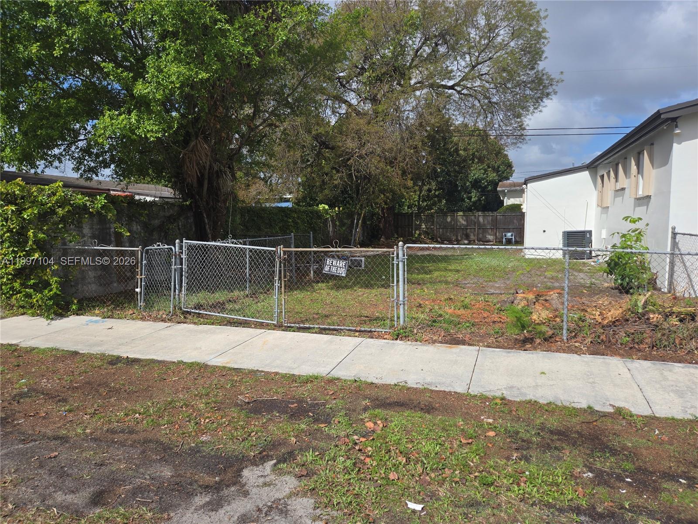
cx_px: 349
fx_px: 464
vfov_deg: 58.9
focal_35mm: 23
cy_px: 262
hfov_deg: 73.9
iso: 25
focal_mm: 5.4
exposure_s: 1/2346
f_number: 1.8
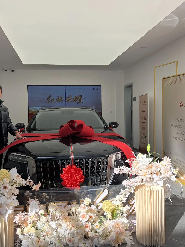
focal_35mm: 31
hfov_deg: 45.3
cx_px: 81
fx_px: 221
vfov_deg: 58.3
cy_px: 115
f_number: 1.6
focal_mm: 5.1
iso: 50
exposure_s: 1/1117
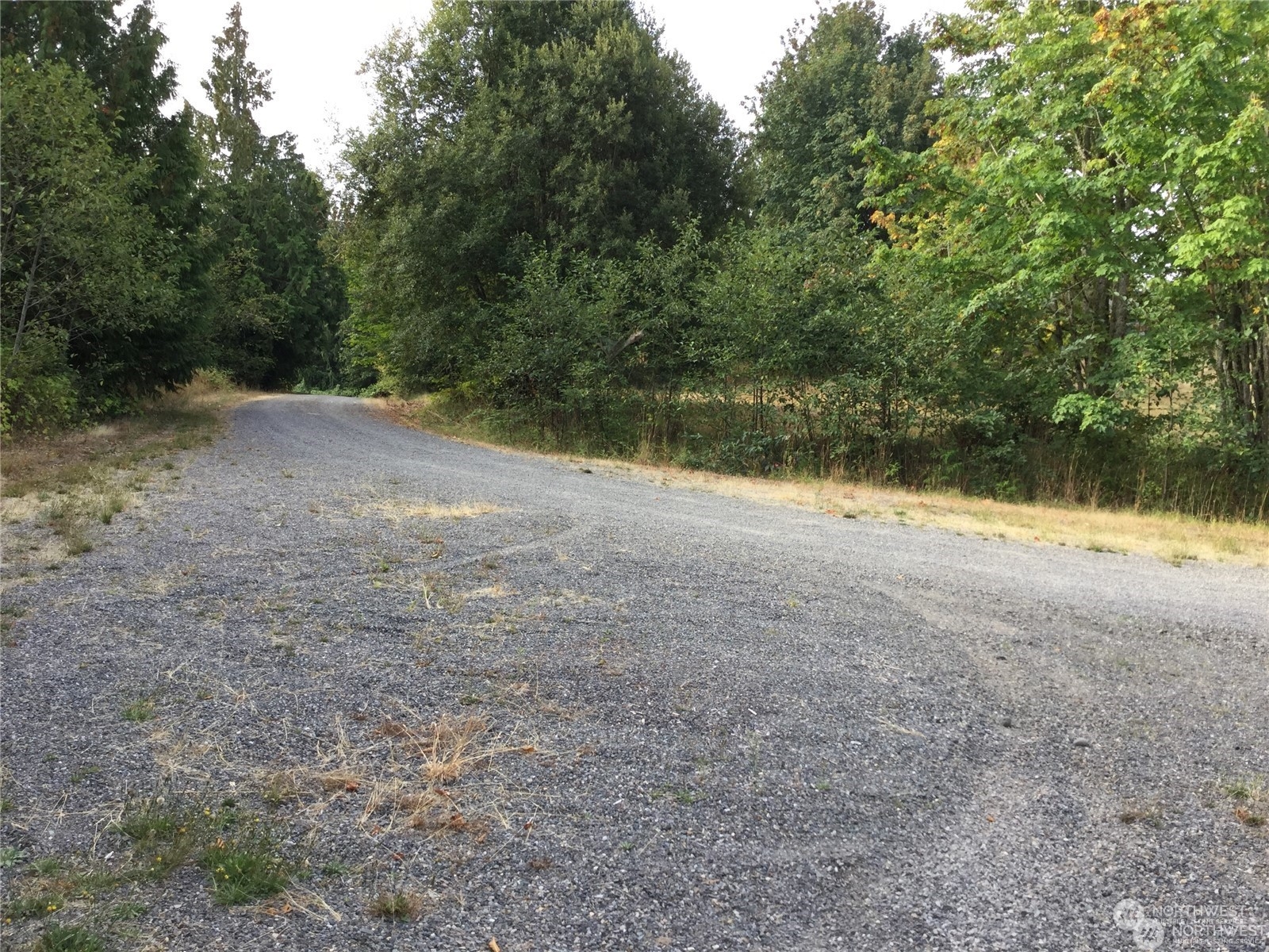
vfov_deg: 45.4
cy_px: 476
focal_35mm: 31
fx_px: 1136
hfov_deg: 58.4
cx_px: 634
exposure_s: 1/155
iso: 25
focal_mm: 3.3
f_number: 2.4
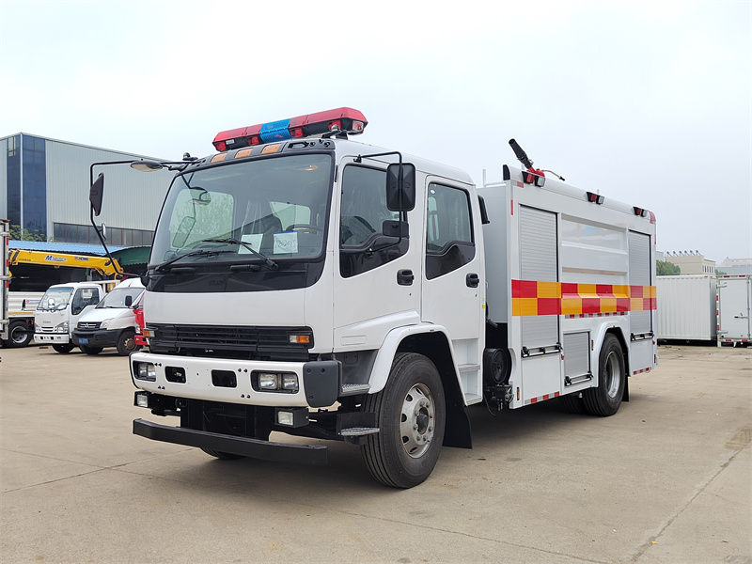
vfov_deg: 42.9
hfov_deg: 55.4
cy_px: 282
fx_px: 717
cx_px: 376
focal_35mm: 33
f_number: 1.9
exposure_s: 1/1286
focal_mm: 5.52
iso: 372
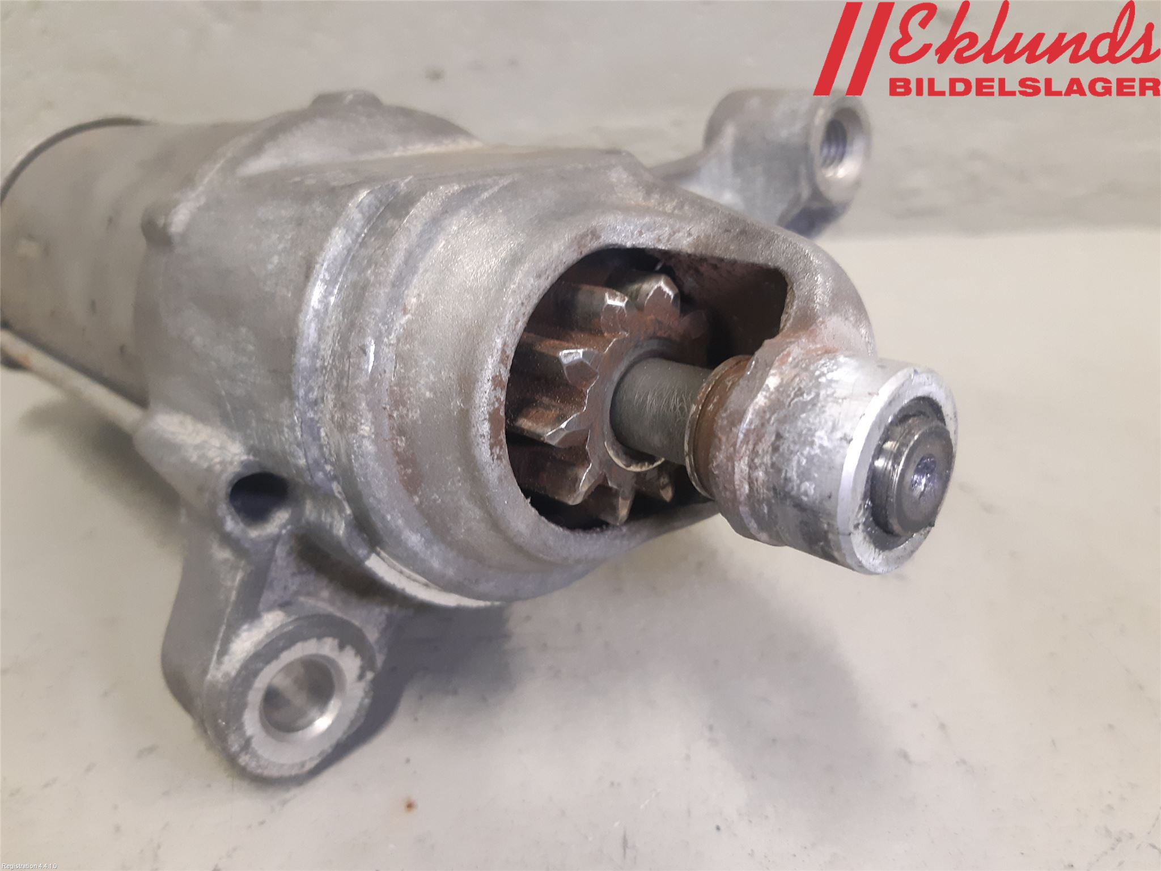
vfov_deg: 53.1
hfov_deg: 67.3
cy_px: 436
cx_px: 580
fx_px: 872
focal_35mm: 26
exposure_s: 1/50
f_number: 1.7
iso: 250
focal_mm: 3.93
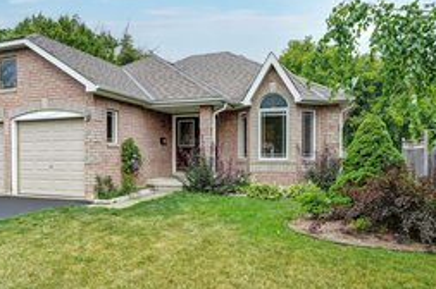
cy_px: 160
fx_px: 383
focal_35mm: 32
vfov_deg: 41.3
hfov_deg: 58.2
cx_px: 154
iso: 400
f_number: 9
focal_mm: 18.4
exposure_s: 1/400
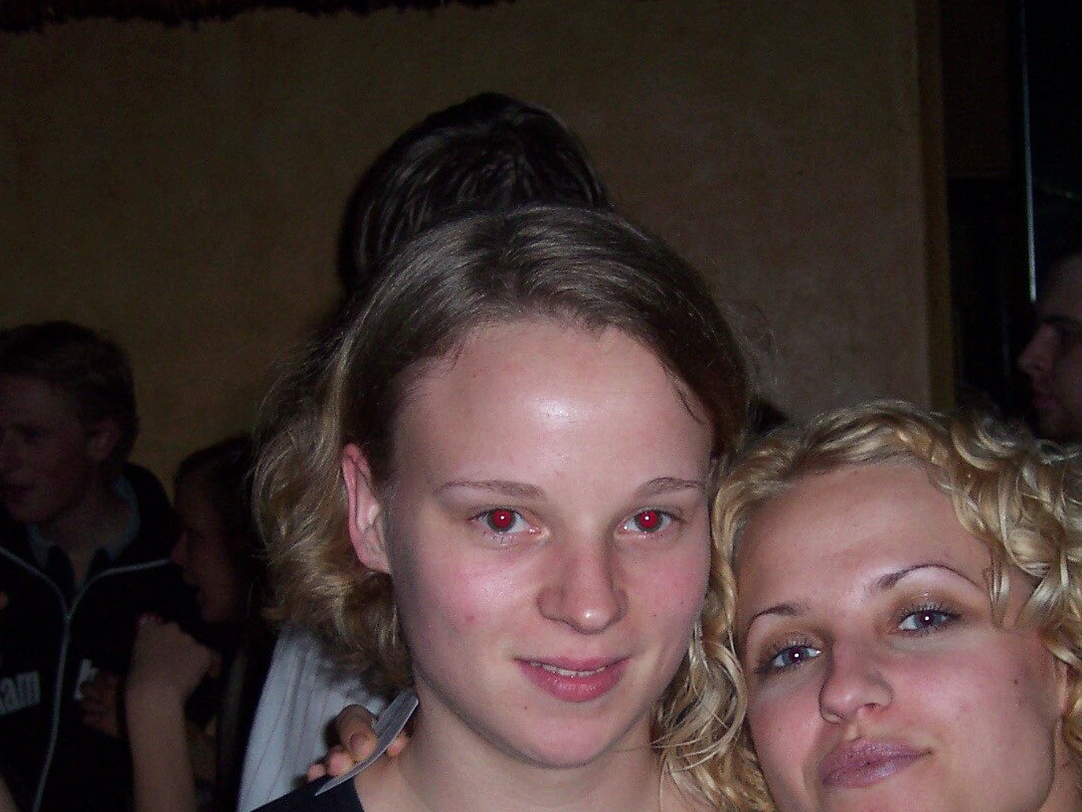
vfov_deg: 20.3
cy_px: 734
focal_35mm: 71
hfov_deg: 27.4
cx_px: 632
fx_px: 2219
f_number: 2.8
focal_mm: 8
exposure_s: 1/30
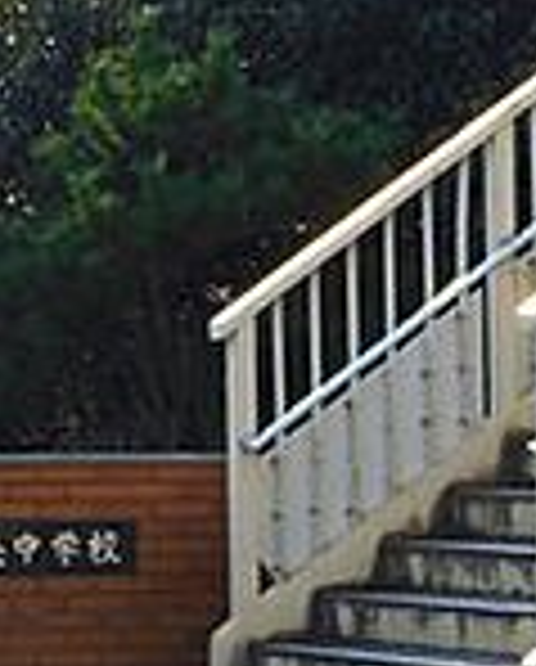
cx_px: -775
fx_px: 4764
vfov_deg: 8.0
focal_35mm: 241
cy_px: 214
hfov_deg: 6.1
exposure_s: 1/200
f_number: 5.1
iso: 80
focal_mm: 10.5
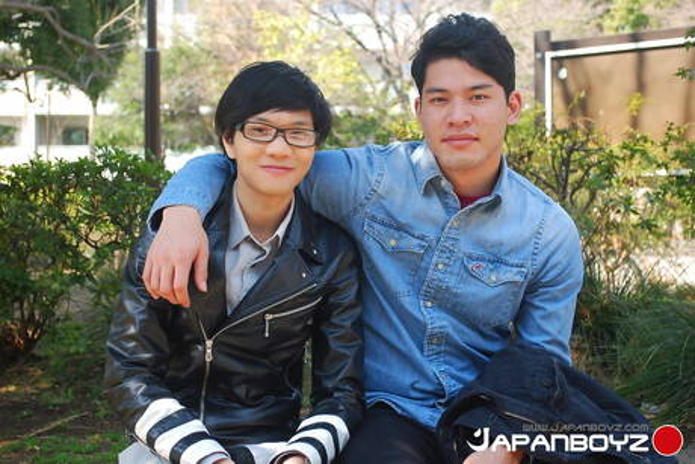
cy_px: 232
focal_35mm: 60
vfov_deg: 22.6
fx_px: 1159
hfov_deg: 33.4
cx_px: 348
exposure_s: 1/100
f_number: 5.3
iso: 200
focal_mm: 40
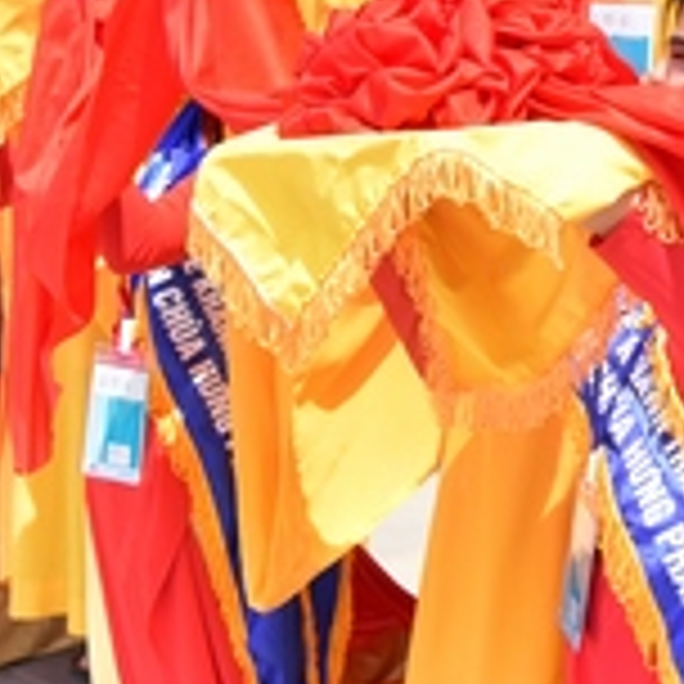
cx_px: 1017
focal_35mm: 124
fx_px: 2772
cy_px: -153
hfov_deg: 13.3
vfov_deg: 13.6
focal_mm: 34
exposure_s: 1/320
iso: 200
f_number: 7.1
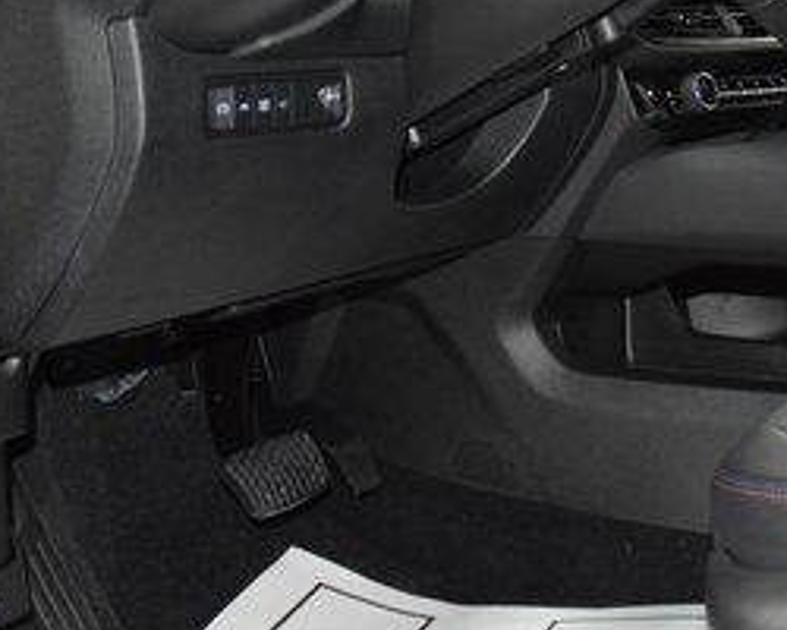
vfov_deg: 23.4
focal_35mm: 65
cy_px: 203
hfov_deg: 27.6
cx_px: 765
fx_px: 1514
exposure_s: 1/100
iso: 3200
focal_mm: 18
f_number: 3.5
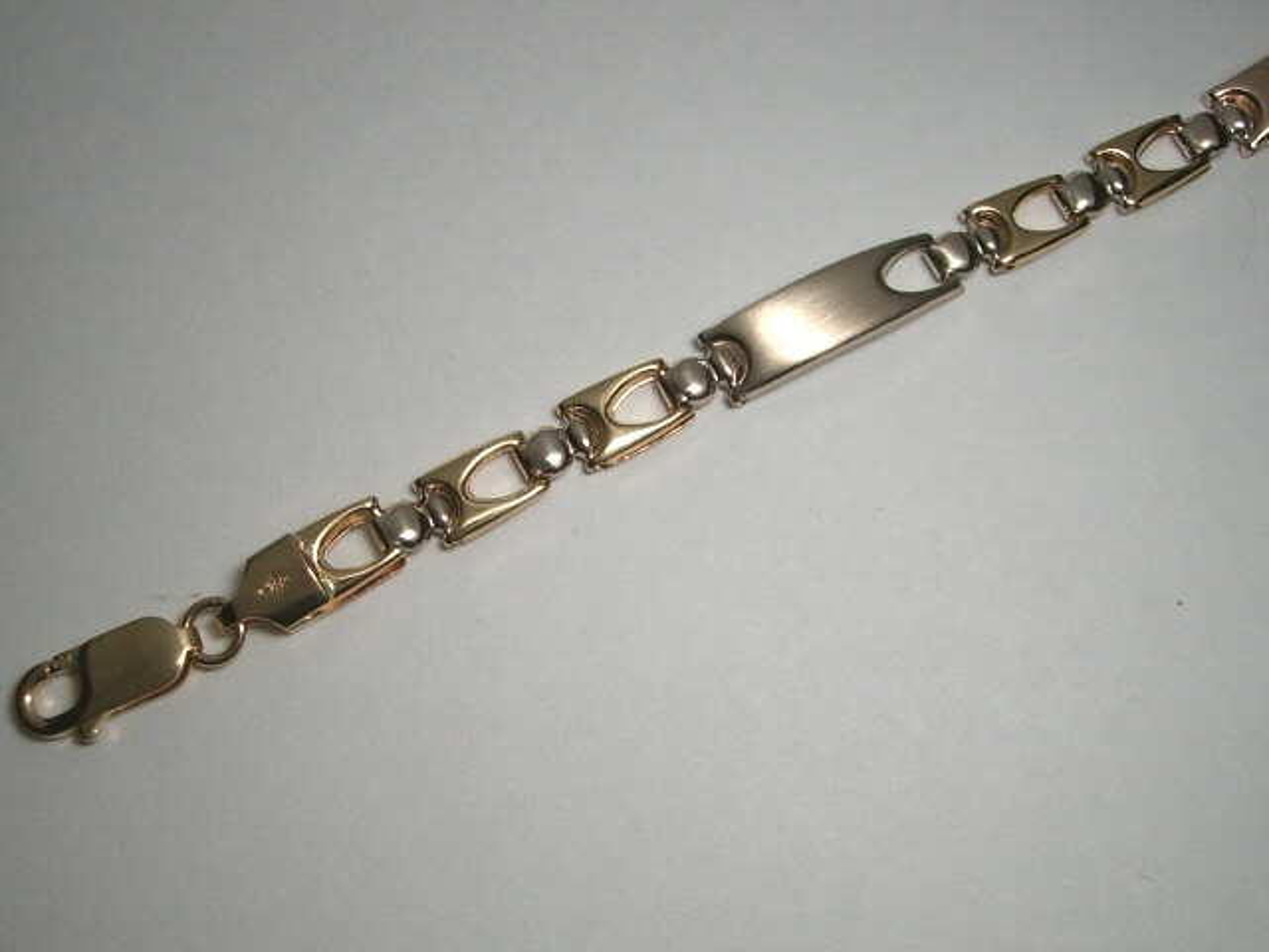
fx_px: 1393
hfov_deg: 49.0
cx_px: 634
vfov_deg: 37.7
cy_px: 476
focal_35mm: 38
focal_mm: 6.2
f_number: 2.7
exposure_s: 1/60
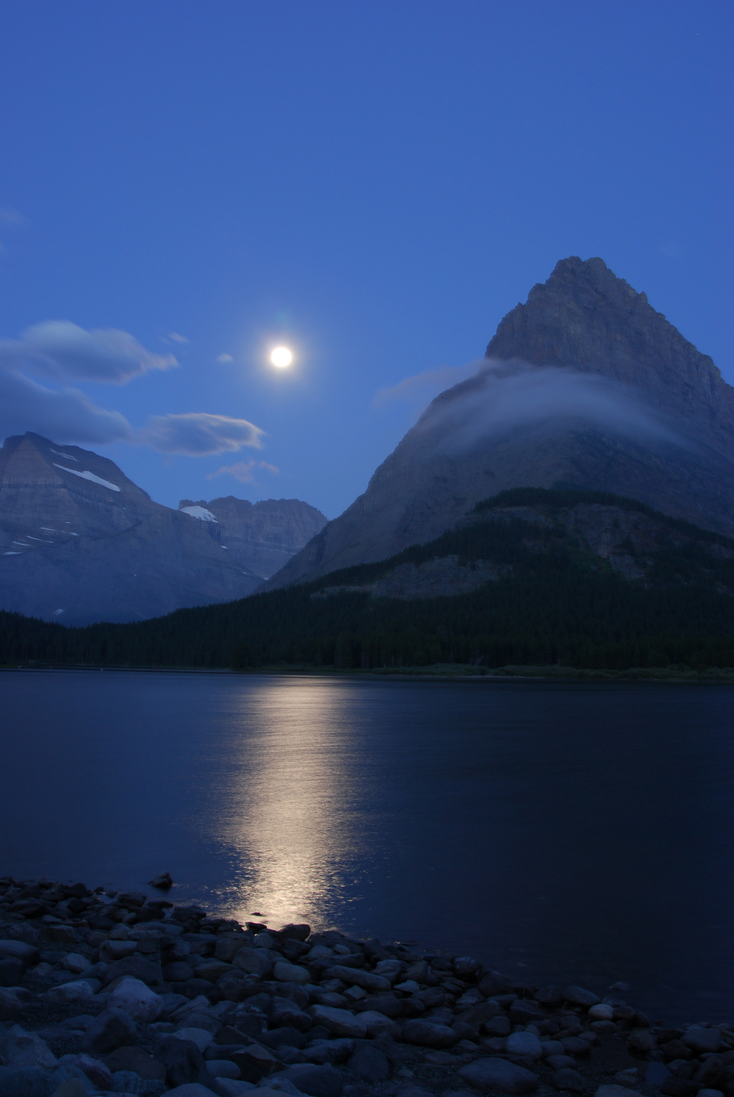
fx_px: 1098
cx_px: 367
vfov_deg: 53.1
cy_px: 548
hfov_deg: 37.0
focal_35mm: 36
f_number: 10
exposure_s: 15
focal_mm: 24
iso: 125
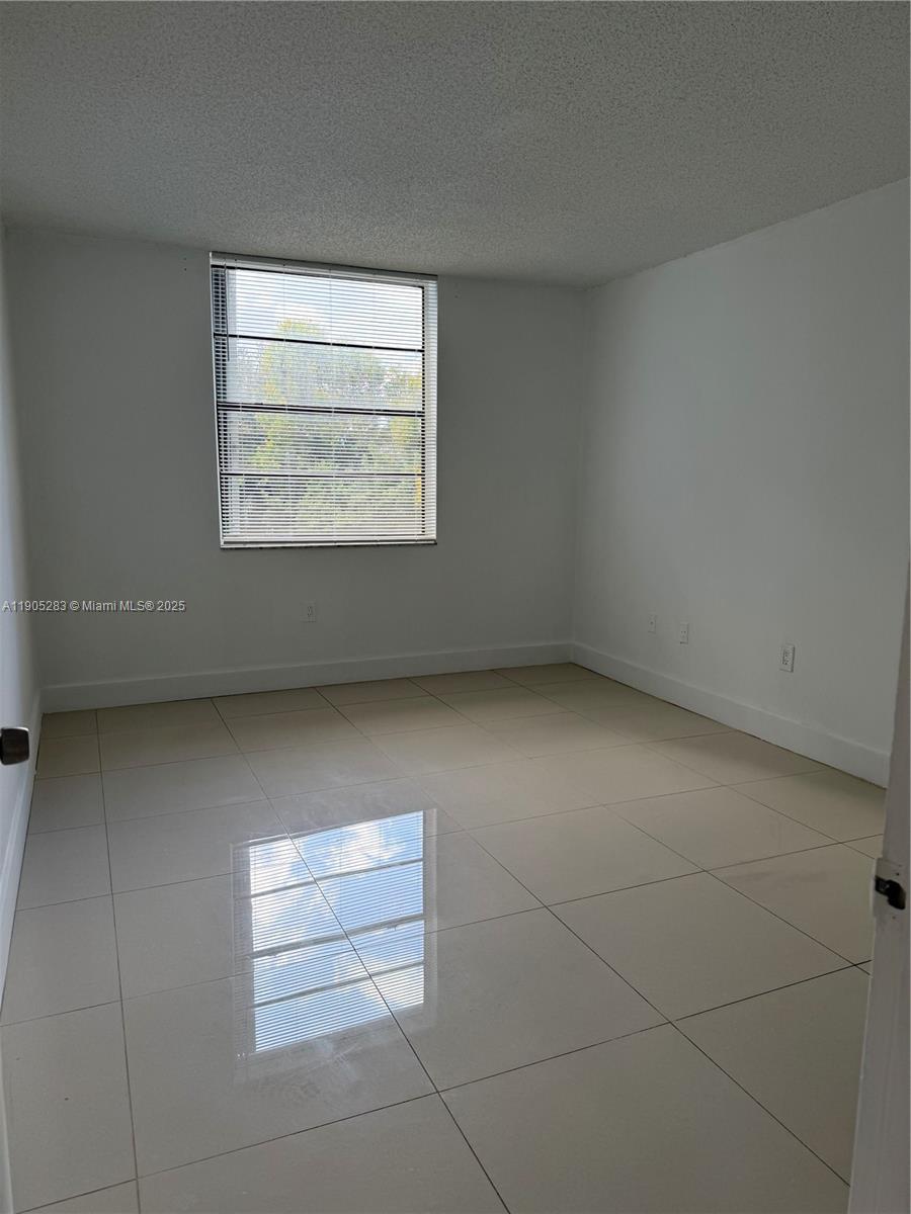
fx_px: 842
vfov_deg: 71.6
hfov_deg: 56.8
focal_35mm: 24
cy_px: 607
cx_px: 456
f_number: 1.78
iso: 100
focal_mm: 6.76
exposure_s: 1/344
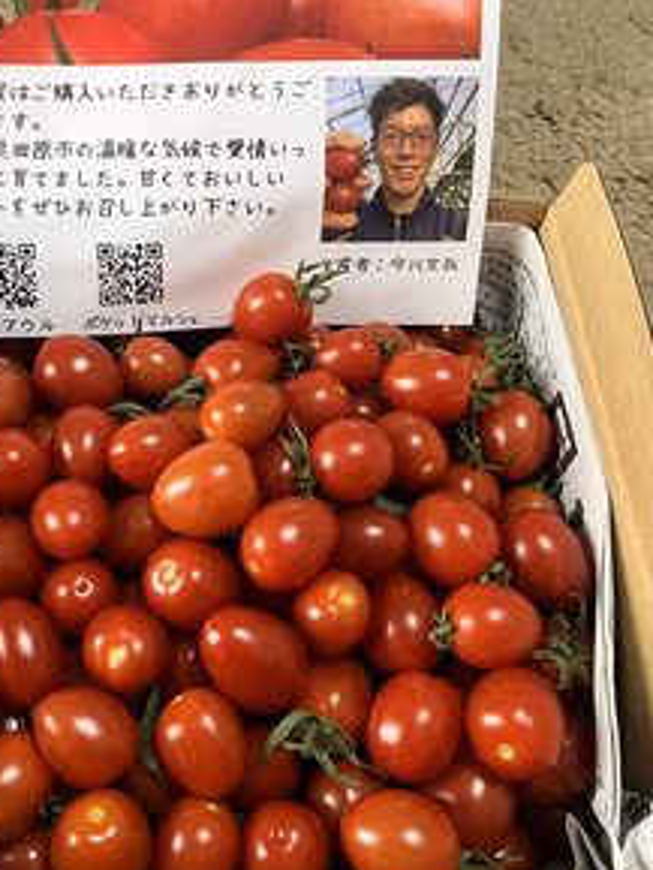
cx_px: 238
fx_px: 905
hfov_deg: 39.4
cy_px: 307
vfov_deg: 50.6
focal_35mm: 36
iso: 125
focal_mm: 5.1
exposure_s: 1/60
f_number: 1.6
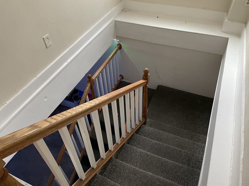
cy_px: 93
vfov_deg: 53.1
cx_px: 124
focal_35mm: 26
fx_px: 187
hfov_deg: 67.3
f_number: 1.6
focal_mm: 4.2
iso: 400
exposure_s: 1/40
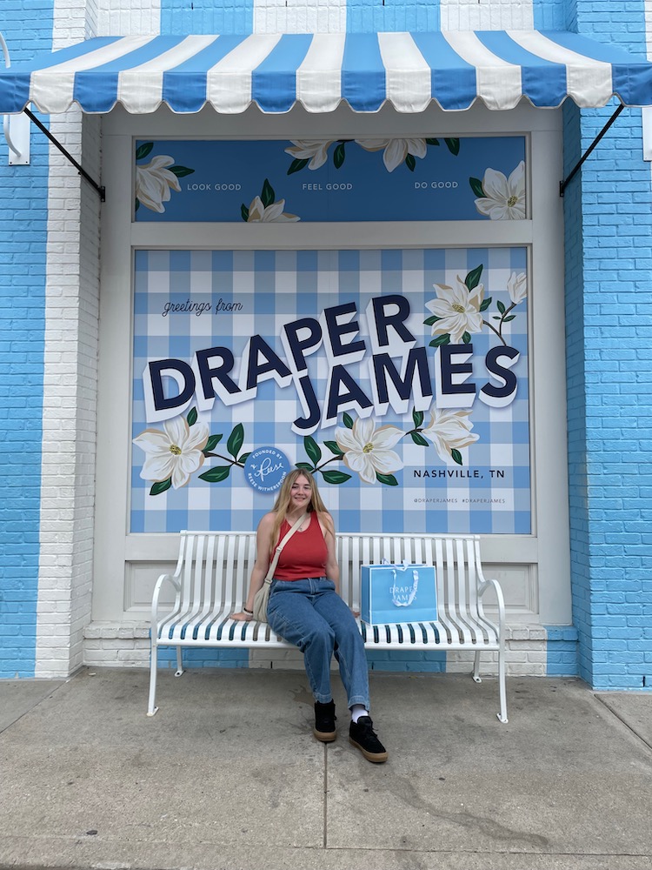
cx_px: 326
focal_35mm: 26
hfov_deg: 53.1
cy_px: 435
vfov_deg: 67.3
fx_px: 653
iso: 32
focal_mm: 4.2
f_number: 1.6
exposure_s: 1/1125
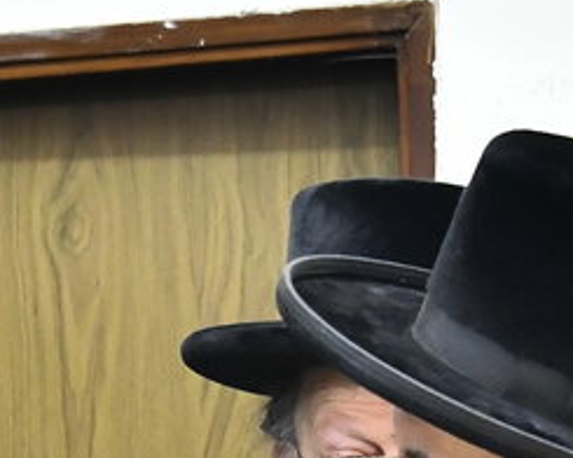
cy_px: 553
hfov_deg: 5.8
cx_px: 84
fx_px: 5647
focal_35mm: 333
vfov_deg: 4.6
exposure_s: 1/160
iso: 3200
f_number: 5.6
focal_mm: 62
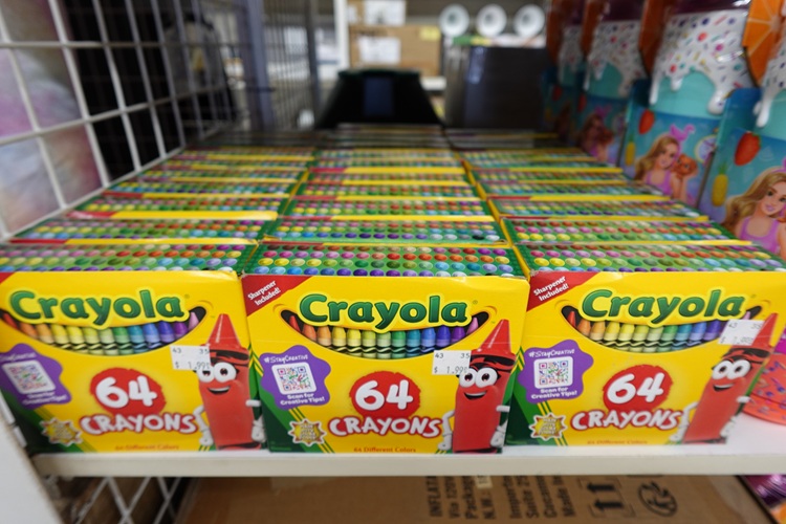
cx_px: 393
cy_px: 262
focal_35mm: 20
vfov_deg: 61.9
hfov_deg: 84.0
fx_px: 437
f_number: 2
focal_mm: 7.6
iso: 160
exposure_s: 1/80
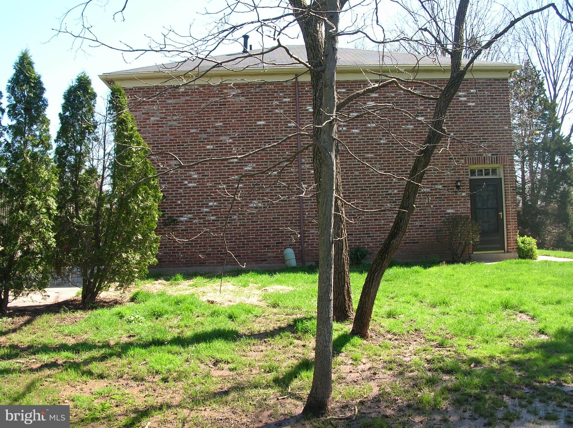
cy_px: 214
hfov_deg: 51.4
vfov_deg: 39.6
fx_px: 595
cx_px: 286
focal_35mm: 36
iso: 50
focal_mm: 6
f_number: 3.7
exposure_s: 1/140
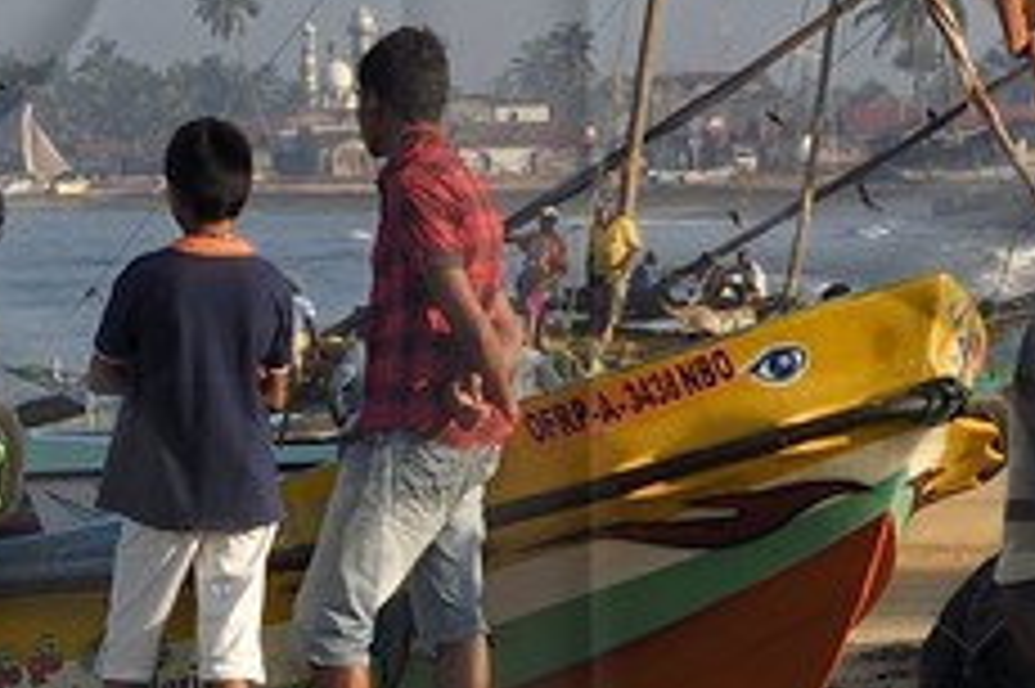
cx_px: 288
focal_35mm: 181
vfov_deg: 7.6
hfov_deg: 11.3
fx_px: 5200
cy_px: 274
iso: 200
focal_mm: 26
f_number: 13
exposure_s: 1/250
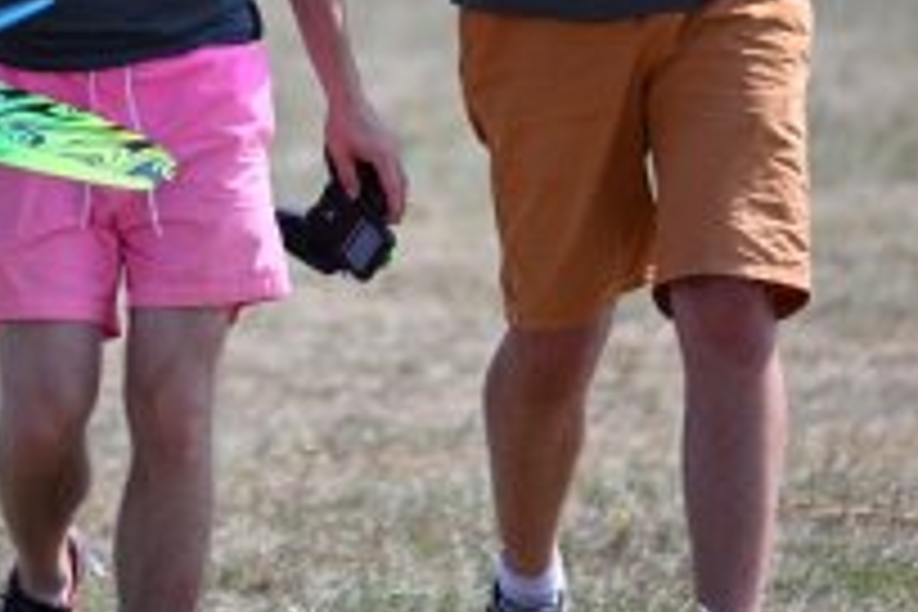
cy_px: 4
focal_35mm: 973
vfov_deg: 1.4
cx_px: 380
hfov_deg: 2.1
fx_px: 24810
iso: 640
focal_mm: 400
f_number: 6.3
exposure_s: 1/2000
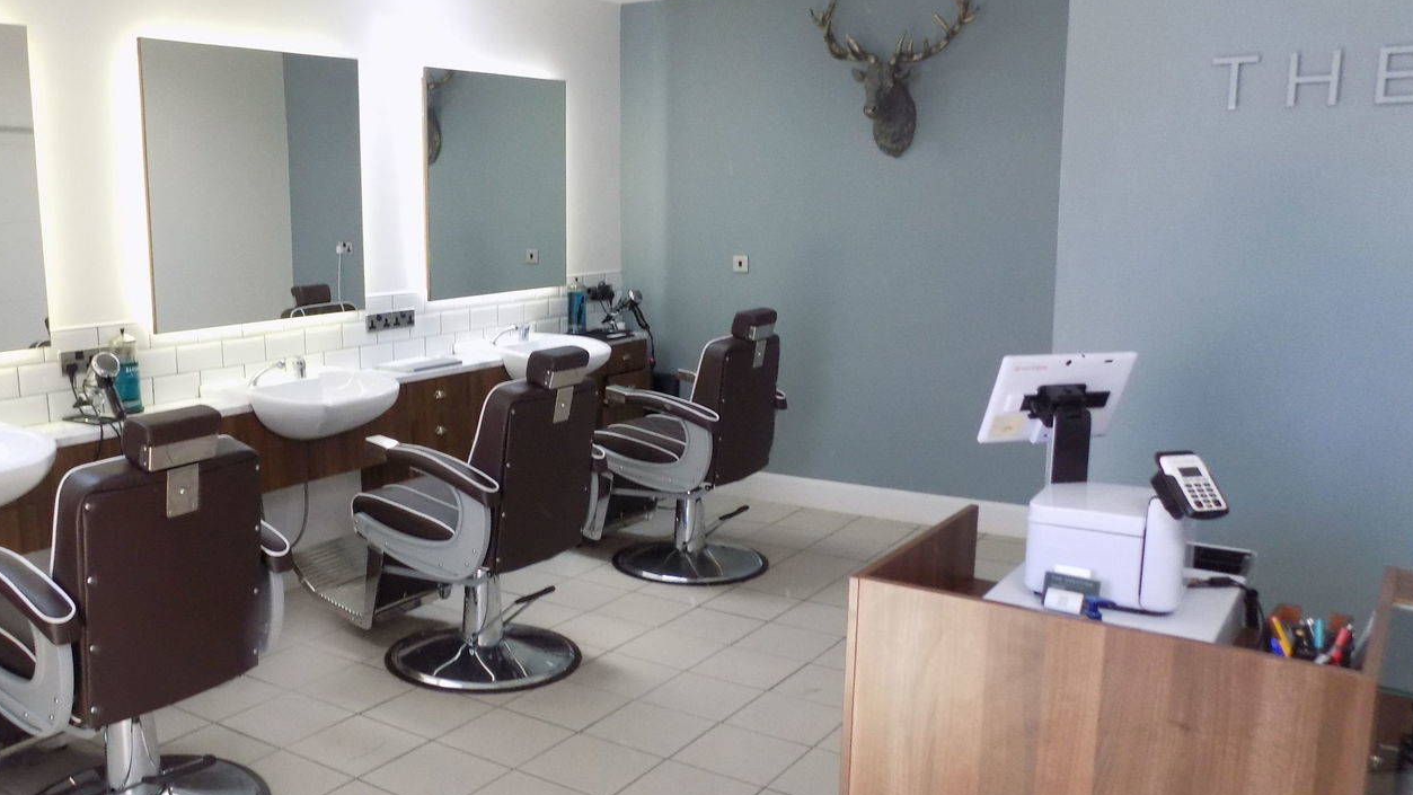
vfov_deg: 36.7
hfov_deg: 60.3
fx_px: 1199
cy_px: 413
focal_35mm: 32
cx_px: 535
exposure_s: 1/30
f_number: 3.1
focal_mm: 4
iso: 250
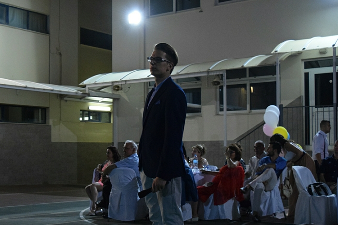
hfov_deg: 34.6
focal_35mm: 58
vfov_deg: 23.4
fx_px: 542
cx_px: 145
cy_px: 141
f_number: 4
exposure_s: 1/160
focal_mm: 27
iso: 3200
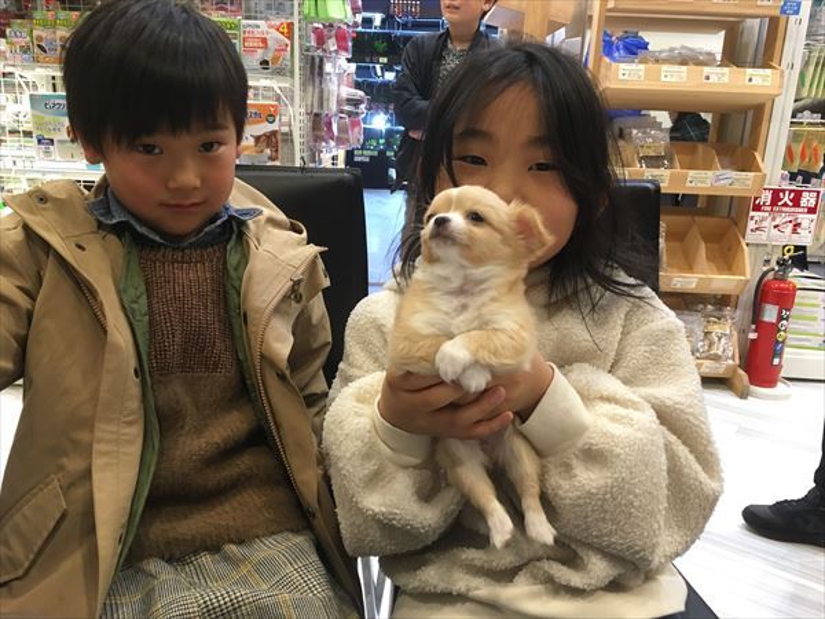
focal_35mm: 29
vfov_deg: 48.2
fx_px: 691
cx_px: 412
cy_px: 310
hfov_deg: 61.7
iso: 125
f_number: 2.2
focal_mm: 4.15
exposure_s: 1/30
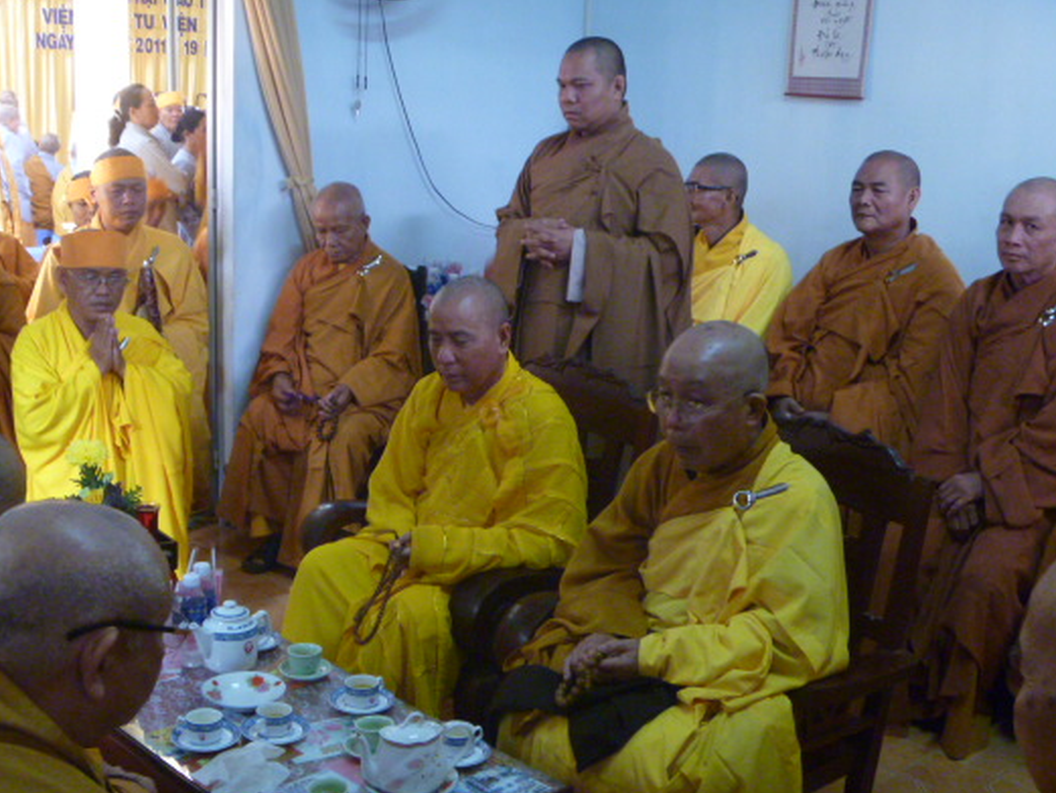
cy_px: 464
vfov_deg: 33.5
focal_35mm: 43
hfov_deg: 43.8
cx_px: 468
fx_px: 1312
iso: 400
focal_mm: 6.3
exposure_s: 1/8
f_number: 3.5
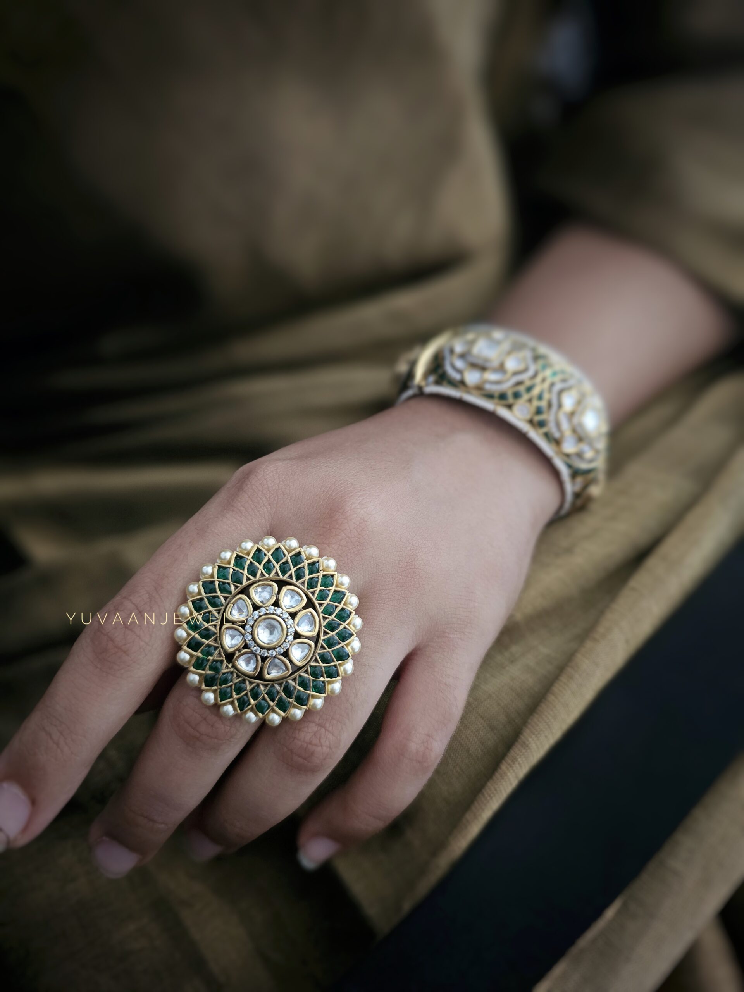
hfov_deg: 58.9
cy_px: 496
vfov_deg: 73.9
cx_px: 372
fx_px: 659
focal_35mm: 23
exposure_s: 1/26
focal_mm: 6.3
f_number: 1.7
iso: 640
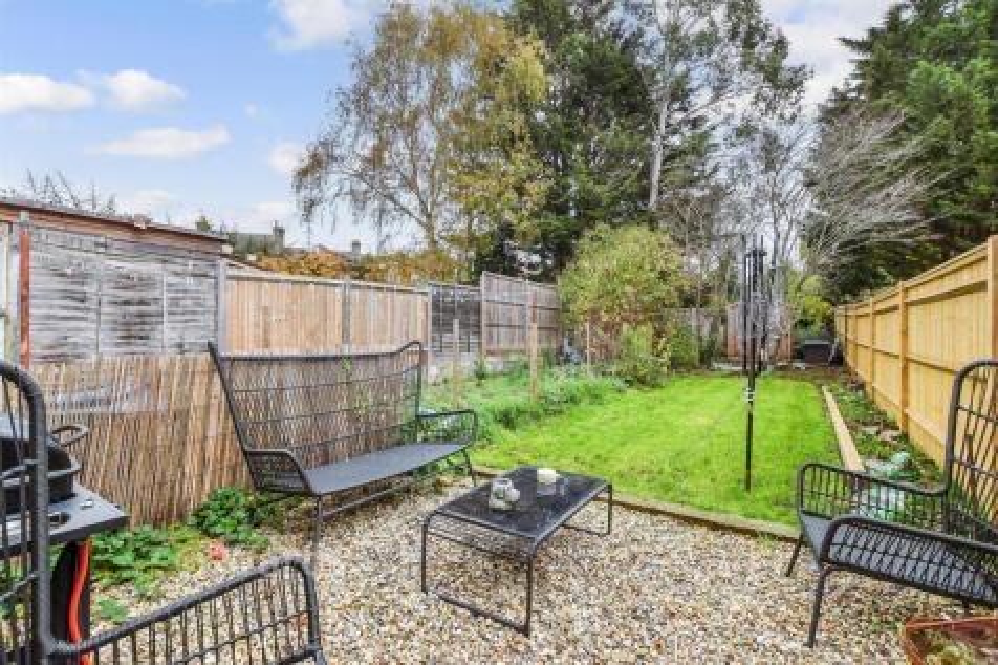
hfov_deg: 100.4
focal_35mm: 15
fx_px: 416
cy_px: 332
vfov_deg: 77.3
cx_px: 499
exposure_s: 1/100
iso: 320
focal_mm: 10
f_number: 8
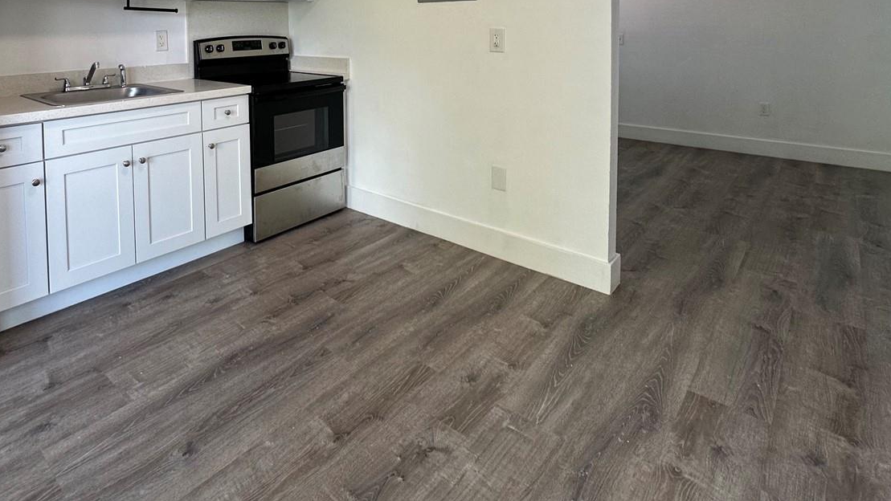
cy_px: 41
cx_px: 327
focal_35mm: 22
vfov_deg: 46.0
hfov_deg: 79.5
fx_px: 520
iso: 100
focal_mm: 2.22
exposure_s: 1/120
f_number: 2.2
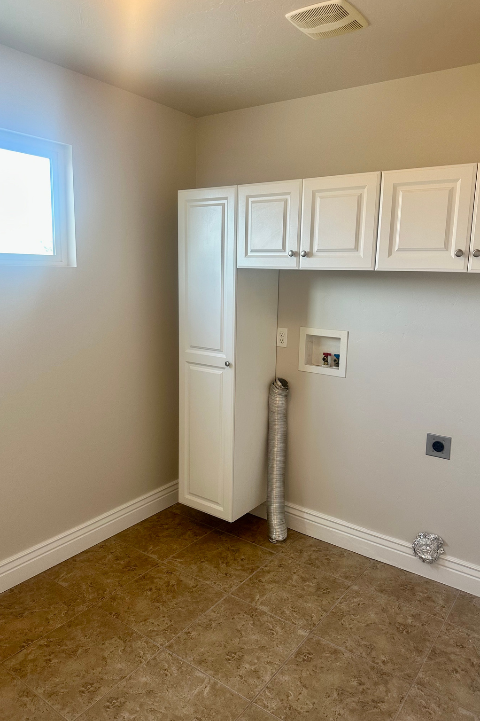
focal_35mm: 25
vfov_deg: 71.5
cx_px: 243
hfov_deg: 51.3
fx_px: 500
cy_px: 360
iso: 125
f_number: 1.78
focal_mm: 6.86
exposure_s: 1/60
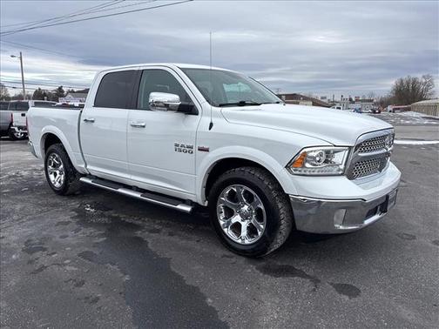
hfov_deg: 67.3
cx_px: 220
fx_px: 330
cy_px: 164
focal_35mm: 26
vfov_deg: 53.1
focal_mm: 5.96
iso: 50
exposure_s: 1/1812
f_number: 1.6
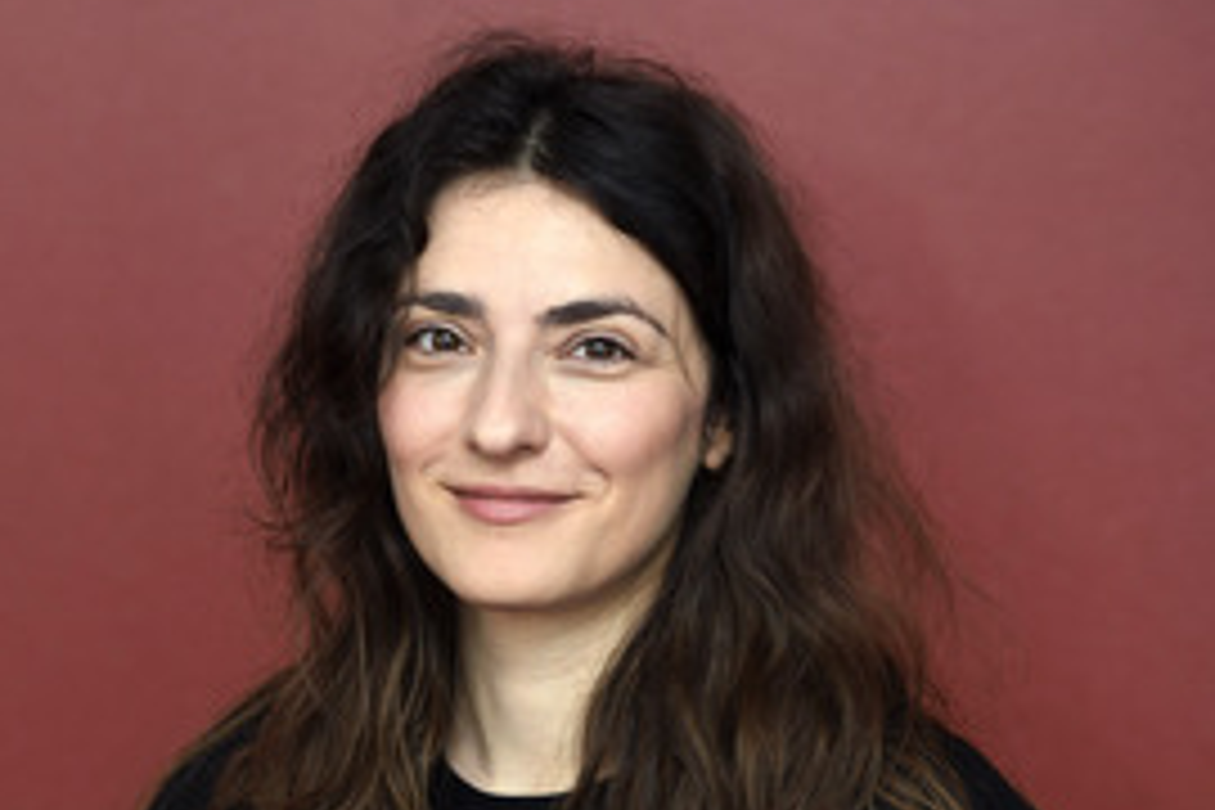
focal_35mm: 187
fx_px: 6311
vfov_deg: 7.3
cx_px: 286
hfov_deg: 11.0
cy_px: 639
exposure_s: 1/250
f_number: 4
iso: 800
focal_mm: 112
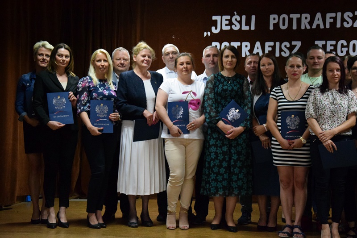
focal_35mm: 72
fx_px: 714
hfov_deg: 28.1
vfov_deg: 18.9
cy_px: 119
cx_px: 178
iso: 6400
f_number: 4.8
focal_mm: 48
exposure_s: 1/100
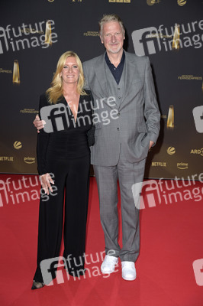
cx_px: 102
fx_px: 551
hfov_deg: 20.9
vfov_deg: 31.0
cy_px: 153
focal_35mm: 65
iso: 1000
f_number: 5
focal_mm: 65
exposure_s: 1/250
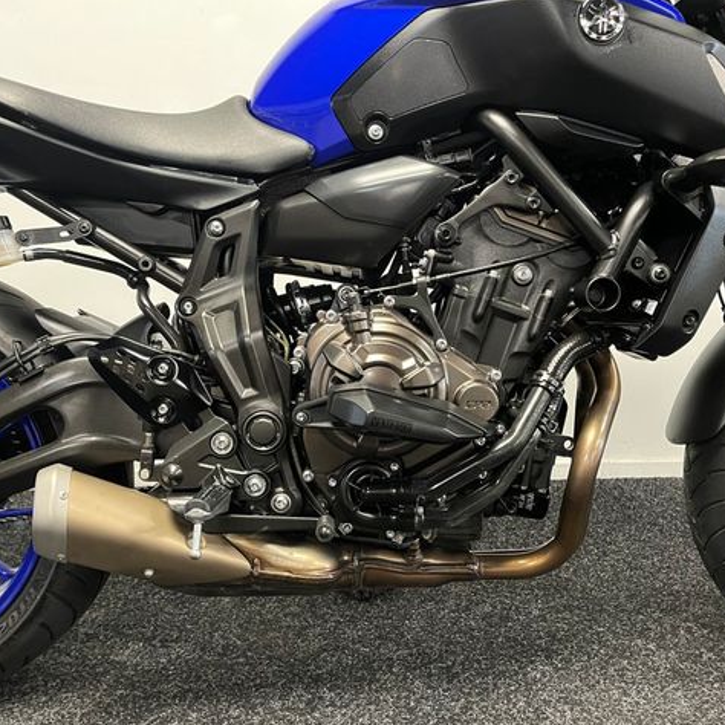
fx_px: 735
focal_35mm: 31
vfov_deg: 52.5
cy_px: 364
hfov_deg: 52.5
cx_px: 378
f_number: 1.6
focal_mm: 5.1
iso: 500
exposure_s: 1/33
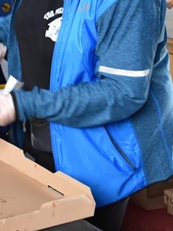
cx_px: -5
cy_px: 15
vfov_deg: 17.2
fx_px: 751
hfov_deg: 12.9
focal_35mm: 112
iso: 1100
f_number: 4
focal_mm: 25
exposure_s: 1/60
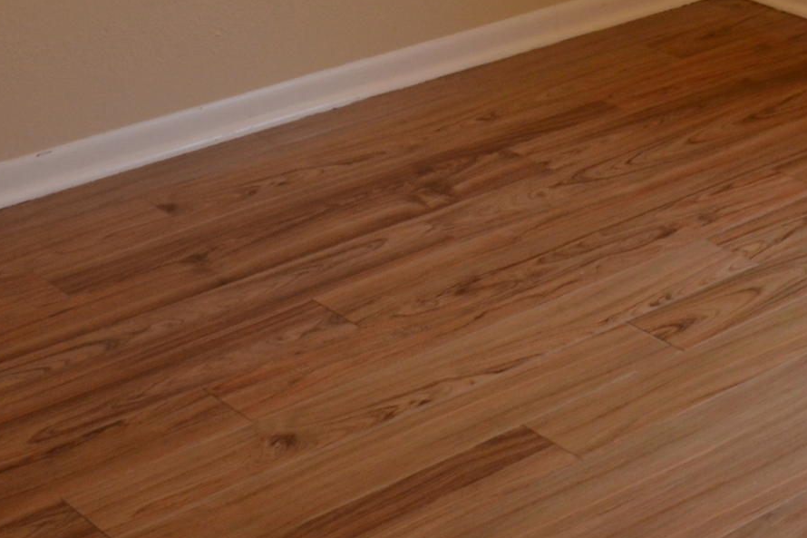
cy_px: -278
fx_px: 2039
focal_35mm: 91
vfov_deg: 14.0
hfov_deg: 22.3
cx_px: 552
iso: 400
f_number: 3.5
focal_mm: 18
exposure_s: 1/60
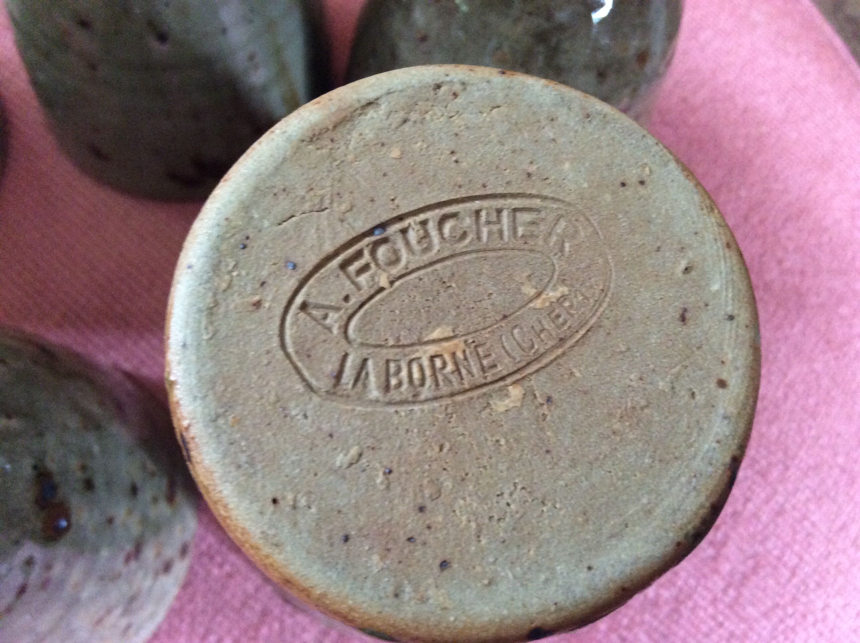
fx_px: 794
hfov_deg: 56.9
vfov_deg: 44.1
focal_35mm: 32
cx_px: 430
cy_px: 322
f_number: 2.4
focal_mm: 3.3
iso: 250
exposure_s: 1/17
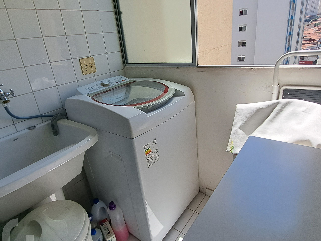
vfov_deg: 65.9
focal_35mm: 20
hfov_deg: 81.7
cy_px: 114
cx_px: 162
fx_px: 185
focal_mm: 1.74
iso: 50
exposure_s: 1/1001
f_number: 2.2
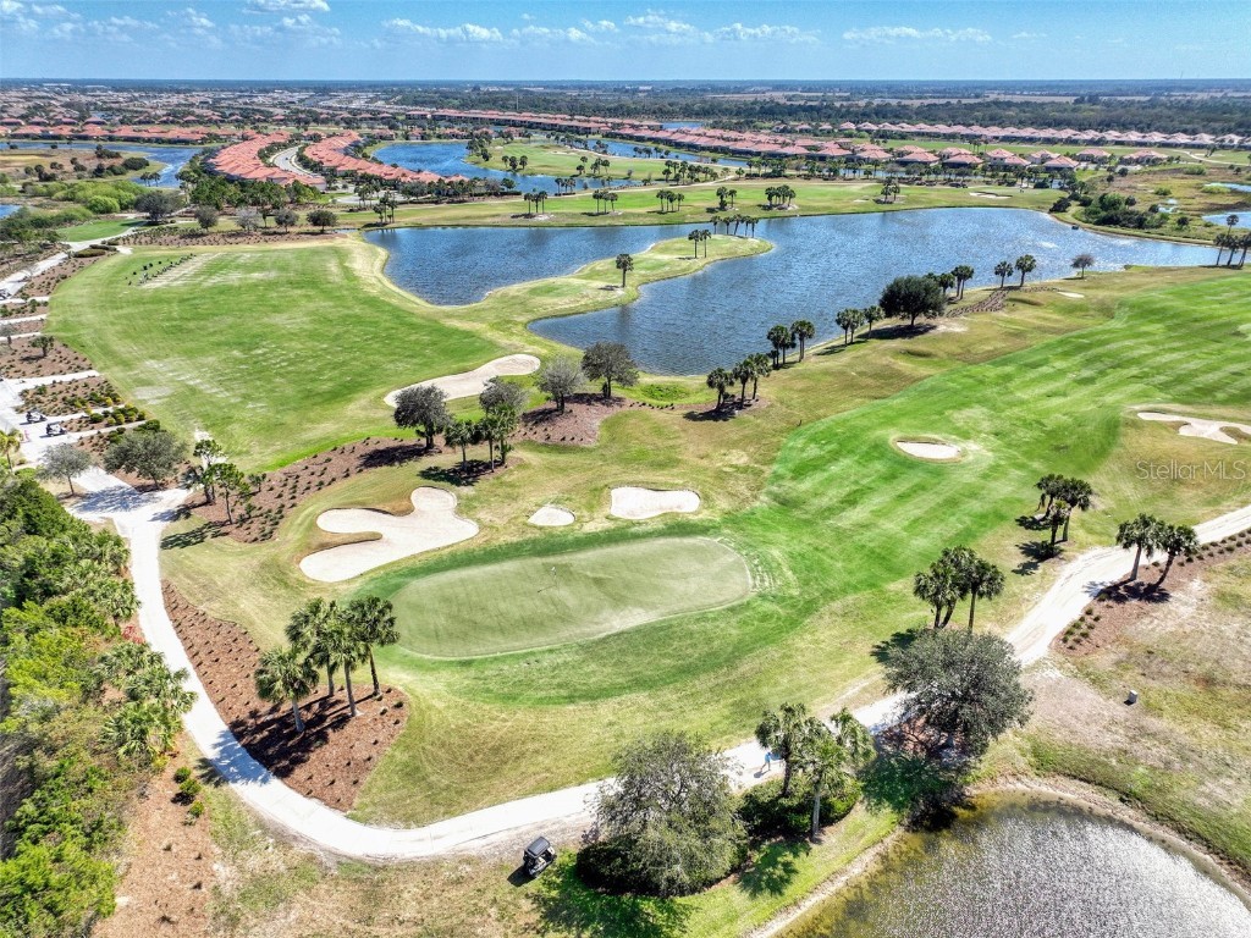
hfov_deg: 71.6
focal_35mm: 24
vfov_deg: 56.8
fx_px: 867
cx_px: 626
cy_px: 469
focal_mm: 12.3
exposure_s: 1/2000
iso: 100
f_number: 2.8
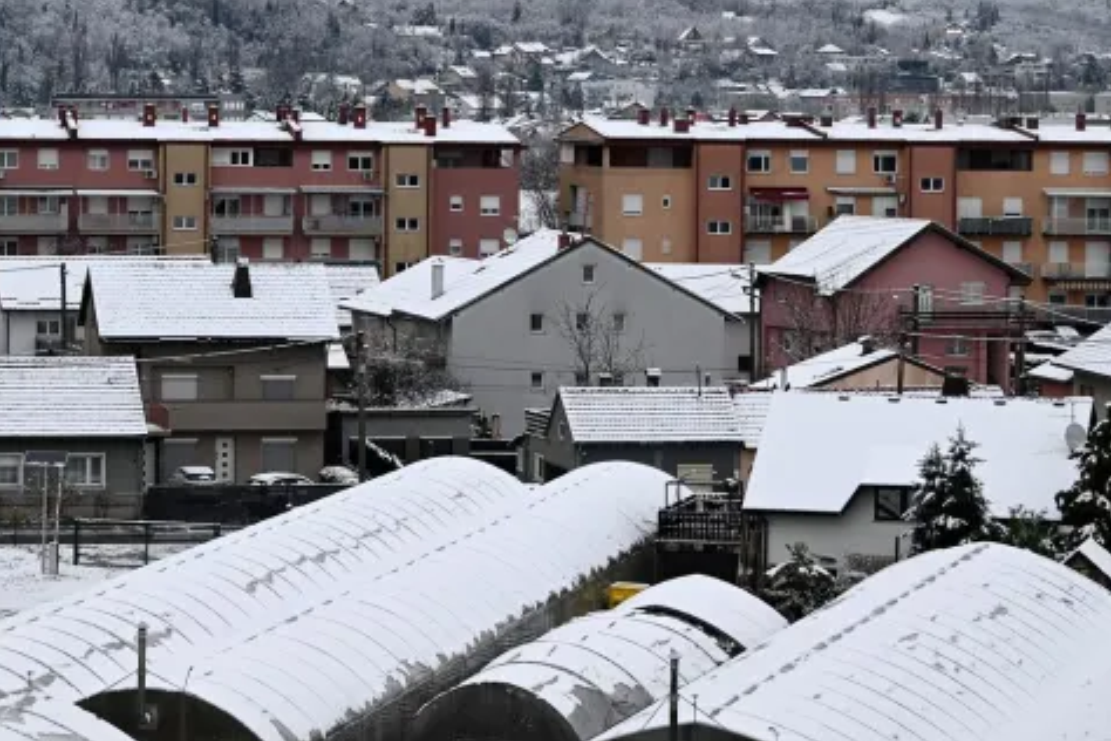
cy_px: 154
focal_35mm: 138
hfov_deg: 14.8
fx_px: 4259
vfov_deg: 9.9
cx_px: 410
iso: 400
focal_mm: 86
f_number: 4
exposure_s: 1/2000
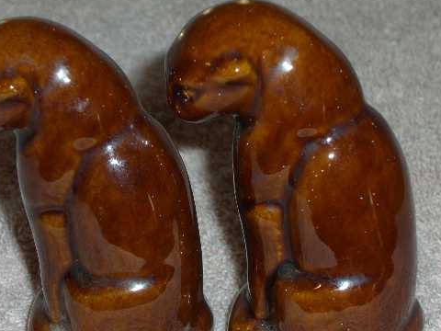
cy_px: 200
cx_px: 166
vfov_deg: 11.9
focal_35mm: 124
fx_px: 1580
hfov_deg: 15.9
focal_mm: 19.4
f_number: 9.6
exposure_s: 1/30
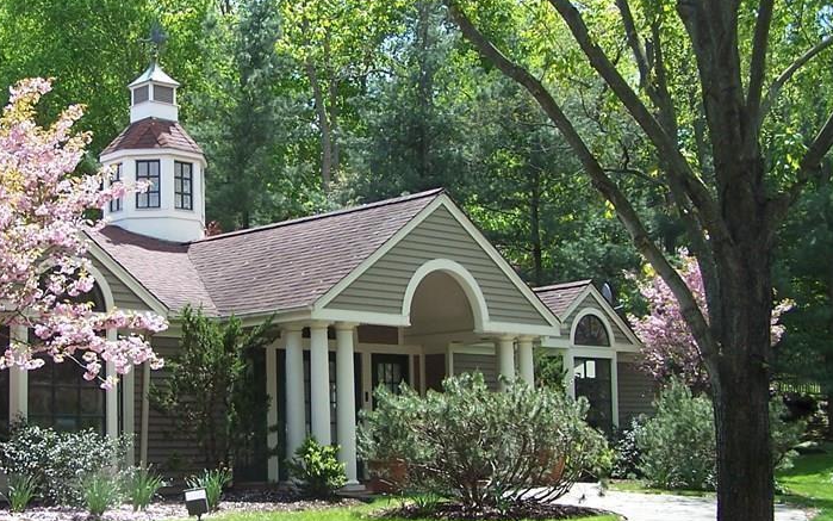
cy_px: 278
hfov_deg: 34.1
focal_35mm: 59
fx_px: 1340
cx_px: 254
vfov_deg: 22.0
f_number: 2.8
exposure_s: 1/350
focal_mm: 6.3
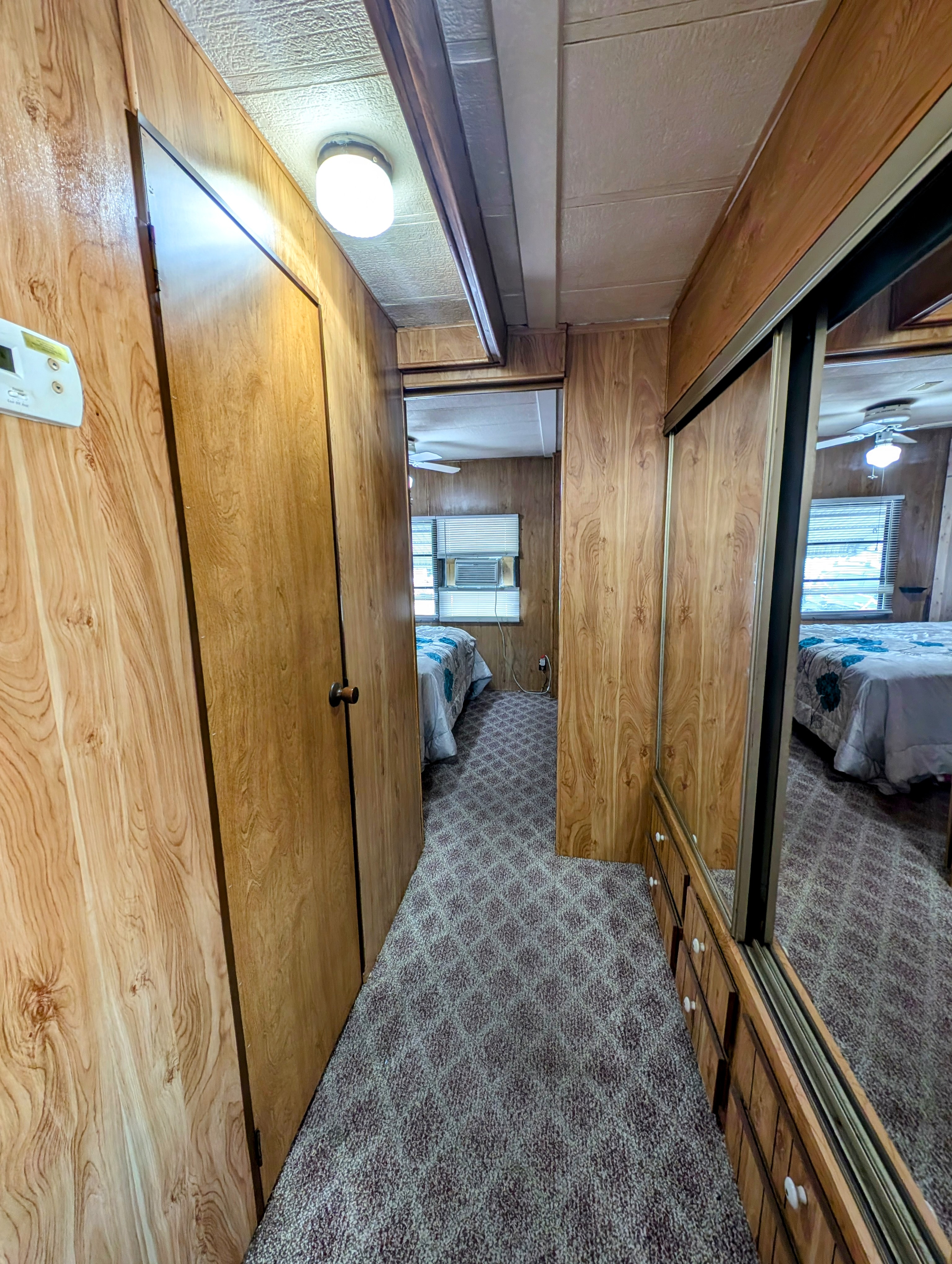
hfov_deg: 94.6
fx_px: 439
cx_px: 476
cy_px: 632
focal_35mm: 12
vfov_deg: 110.5
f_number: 1.95
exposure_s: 1/24
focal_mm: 2.23
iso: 62
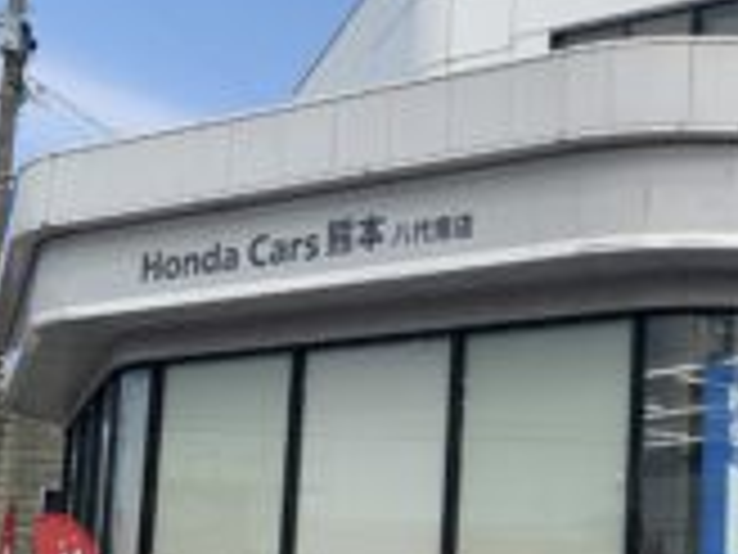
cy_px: 426
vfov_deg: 20.0
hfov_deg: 23.8
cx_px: 932
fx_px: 1556
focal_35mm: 73
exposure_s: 1/2364
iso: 25
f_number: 1.8
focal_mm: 4.25
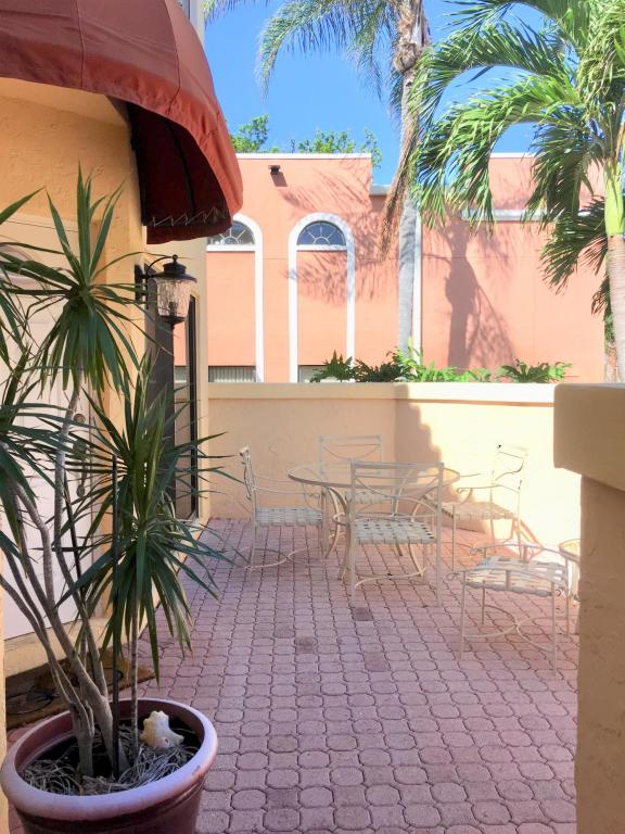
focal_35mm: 29
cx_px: 312
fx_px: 698
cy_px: 417
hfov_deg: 48.2
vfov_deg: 61.7
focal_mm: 4.15
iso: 40
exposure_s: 1/1603
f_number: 2.2
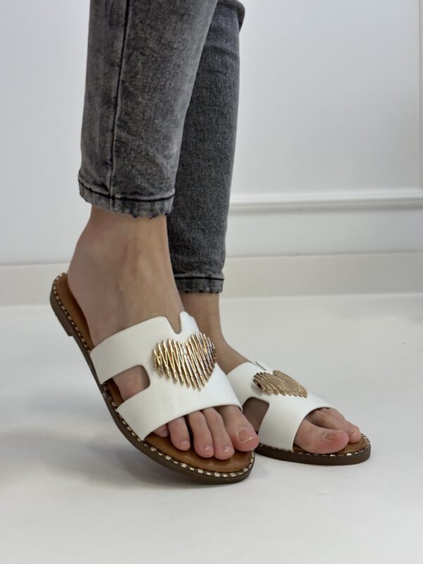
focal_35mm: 48
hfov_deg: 30.3
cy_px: 282
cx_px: 212
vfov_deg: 39.7
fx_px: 782
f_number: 1.78
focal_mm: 6.86
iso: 100
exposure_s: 1/100
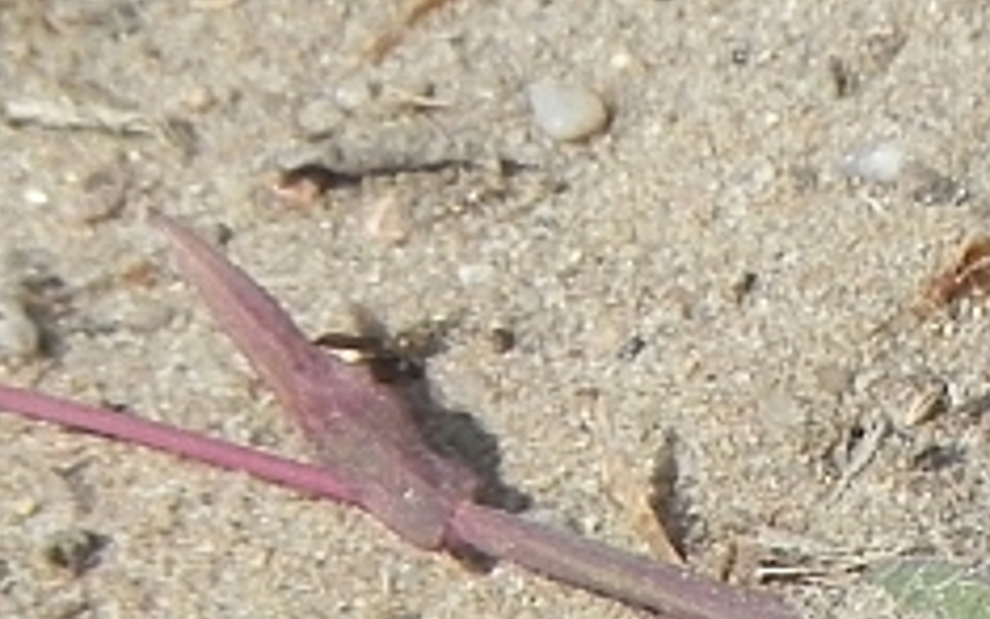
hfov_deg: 0.7
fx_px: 84470
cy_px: 1356
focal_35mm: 3130
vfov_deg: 0.4
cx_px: 944
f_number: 7.1
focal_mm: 120
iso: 160
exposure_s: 1/437
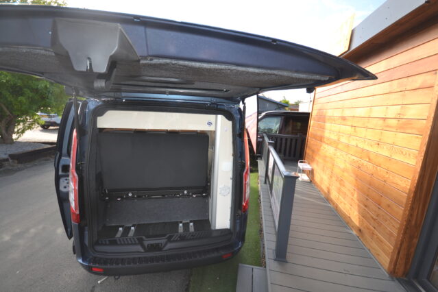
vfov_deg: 77.3
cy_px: 146
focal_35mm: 15
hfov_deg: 100.4
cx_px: 219
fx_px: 182
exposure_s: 1/160
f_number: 4
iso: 100
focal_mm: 10
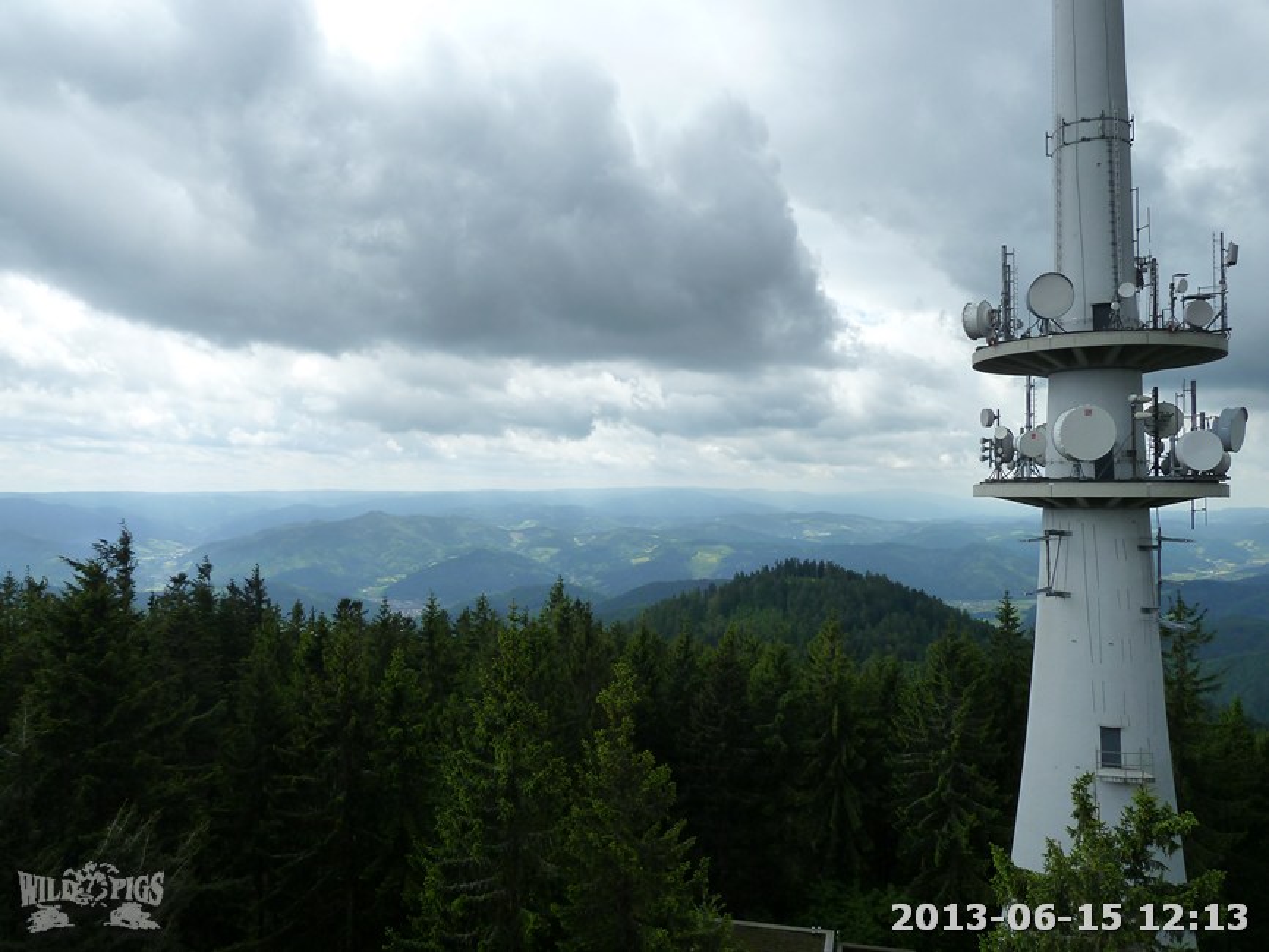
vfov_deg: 54.9
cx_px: 634
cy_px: 476
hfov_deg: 69.4
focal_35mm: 25
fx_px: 917
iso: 125
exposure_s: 1/400
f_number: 4.5
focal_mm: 4.1
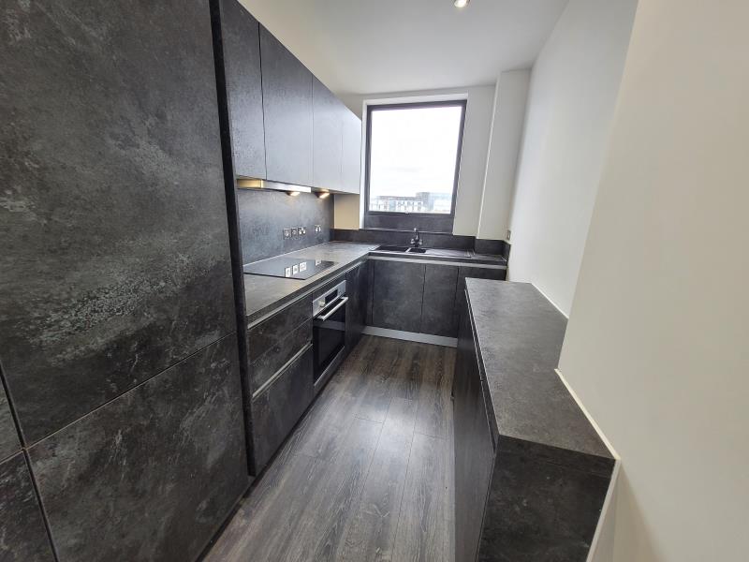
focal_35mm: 13
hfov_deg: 106.2
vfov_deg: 89.9
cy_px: 281
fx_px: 281
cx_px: 374
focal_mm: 1.74
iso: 100
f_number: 2.2
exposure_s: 1/50
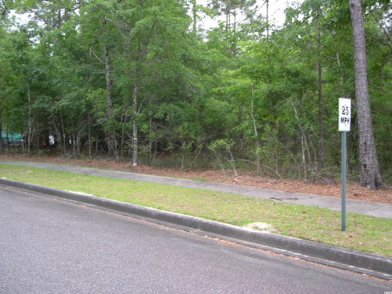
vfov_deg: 37.7
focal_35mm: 38
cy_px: 147
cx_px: 196
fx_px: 430
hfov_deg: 49.0
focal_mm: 8
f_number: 2.8
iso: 100
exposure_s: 1/81
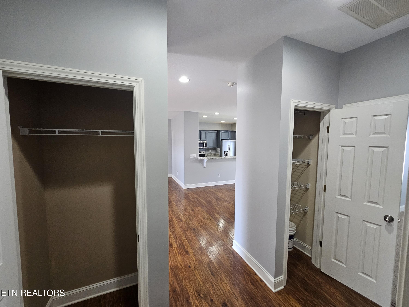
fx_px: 154
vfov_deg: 89.9
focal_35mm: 13
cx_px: 204
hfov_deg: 106.2
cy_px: 154
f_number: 2.2
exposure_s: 1/60
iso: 320
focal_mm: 2.2
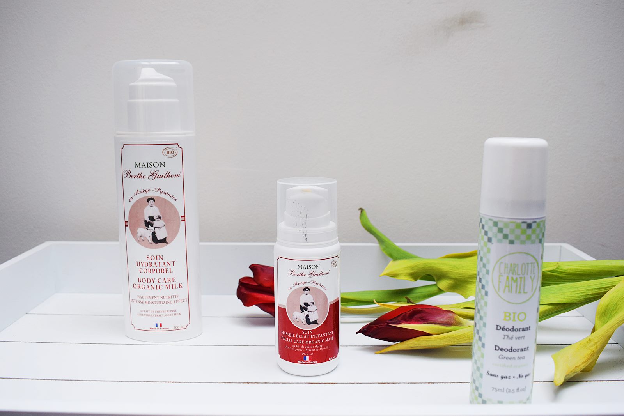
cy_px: 208
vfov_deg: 38.4
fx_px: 598
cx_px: 312
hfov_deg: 55.1
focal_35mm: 34
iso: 400
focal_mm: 23
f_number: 5.6
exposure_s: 1/125
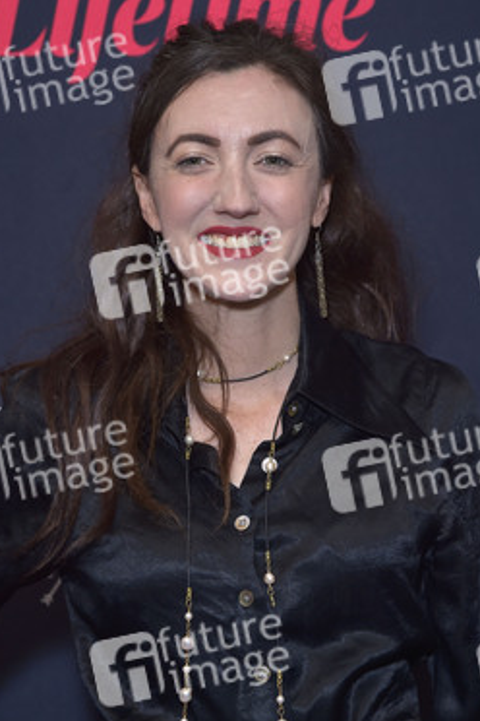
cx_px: 247
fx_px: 2260
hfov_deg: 12.1
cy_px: 370
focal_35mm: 113
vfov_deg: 18.1
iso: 1000
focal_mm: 105
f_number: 6.3
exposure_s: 1/250
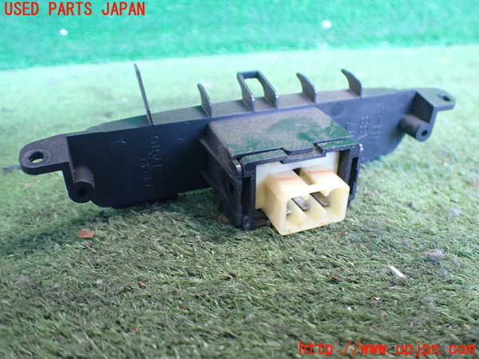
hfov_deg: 60.0
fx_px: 415
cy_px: 180
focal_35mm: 30
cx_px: 240
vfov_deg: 46.8
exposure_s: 1/40
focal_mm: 5.4
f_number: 2.3
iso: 800
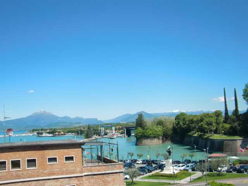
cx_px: 124
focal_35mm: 38
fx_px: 272
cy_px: 93
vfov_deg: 37.7
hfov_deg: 49.0
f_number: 8.9
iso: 100
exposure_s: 1/250
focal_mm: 6.66
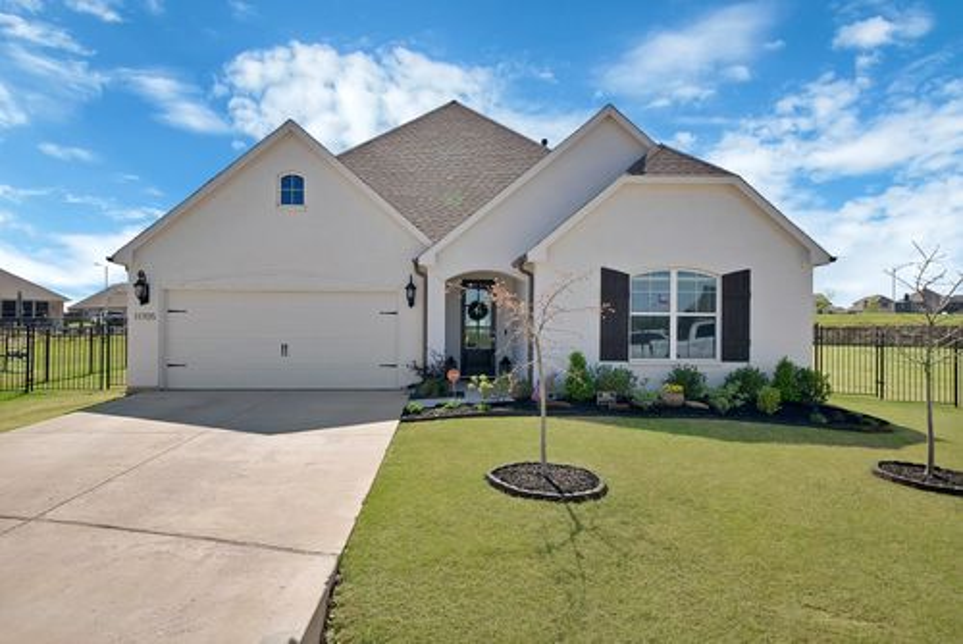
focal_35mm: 24
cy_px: 322
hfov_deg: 73.7
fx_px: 642
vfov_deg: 53.2
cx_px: 482
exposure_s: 1/320
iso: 640
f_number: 9
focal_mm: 24
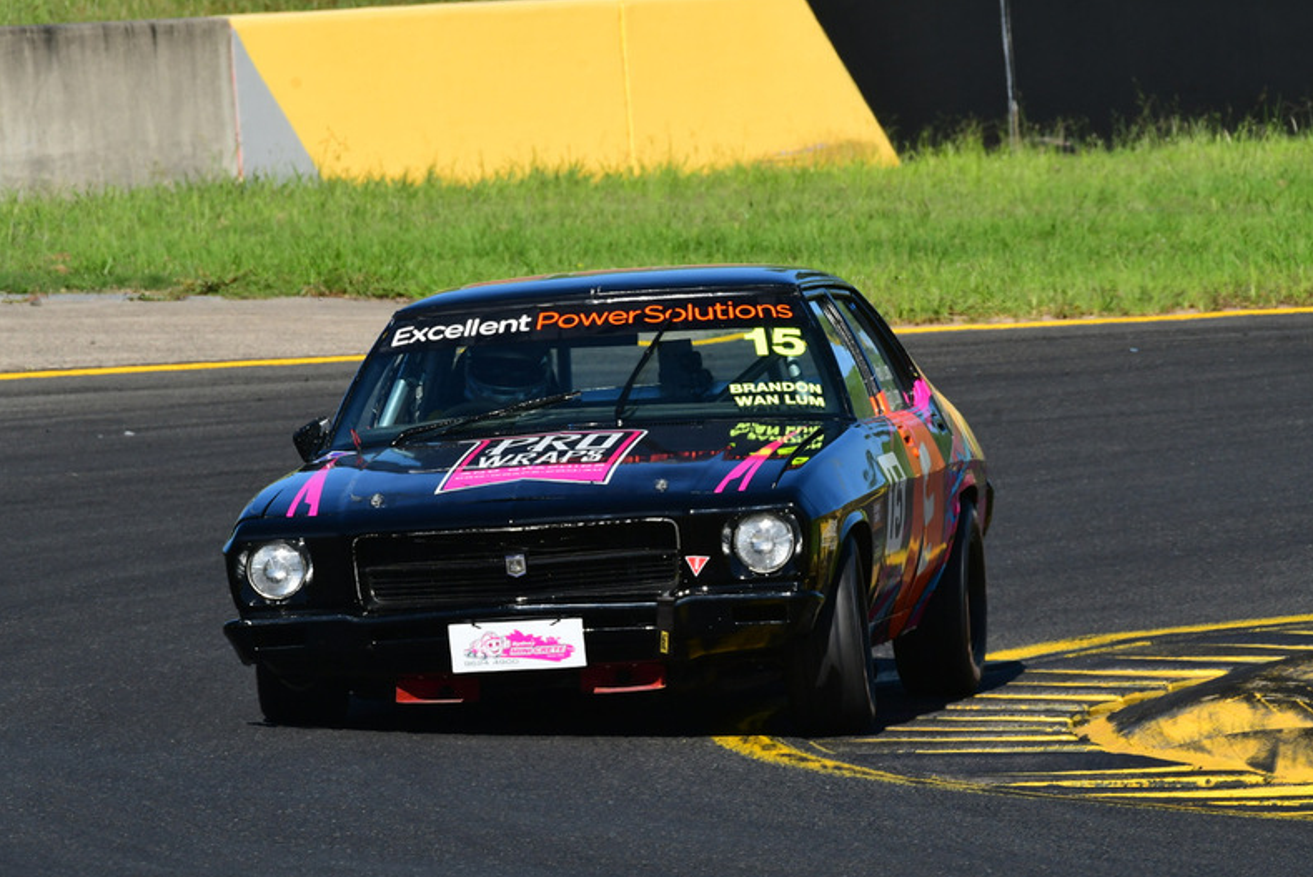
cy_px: 441
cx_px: 651
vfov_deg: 2.6
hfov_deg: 3.9
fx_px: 19413
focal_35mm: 532
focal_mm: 350
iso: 500
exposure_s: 1/640
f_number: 13
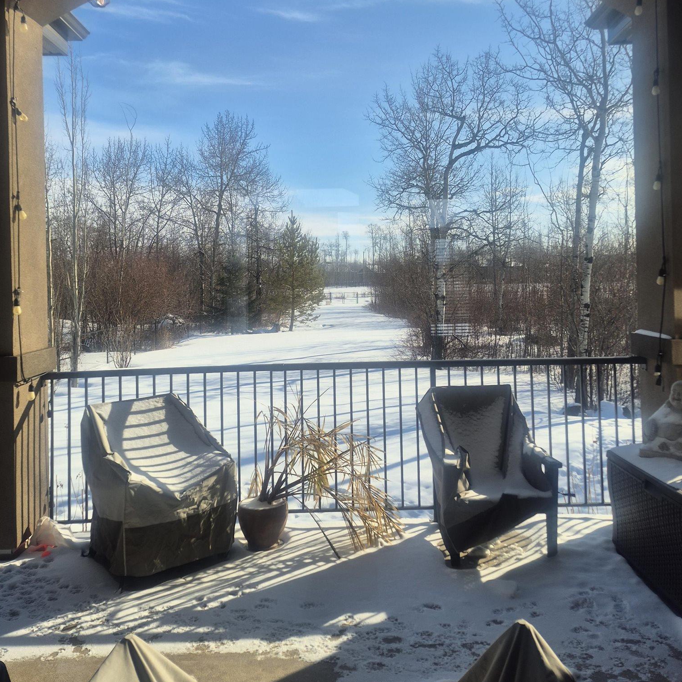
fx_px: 691
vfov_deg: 52.1
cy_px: 262
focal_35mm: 31
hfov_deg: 52.5
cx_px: 364
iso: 25
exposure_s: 1/1448
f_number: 1.8
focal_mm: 5.4
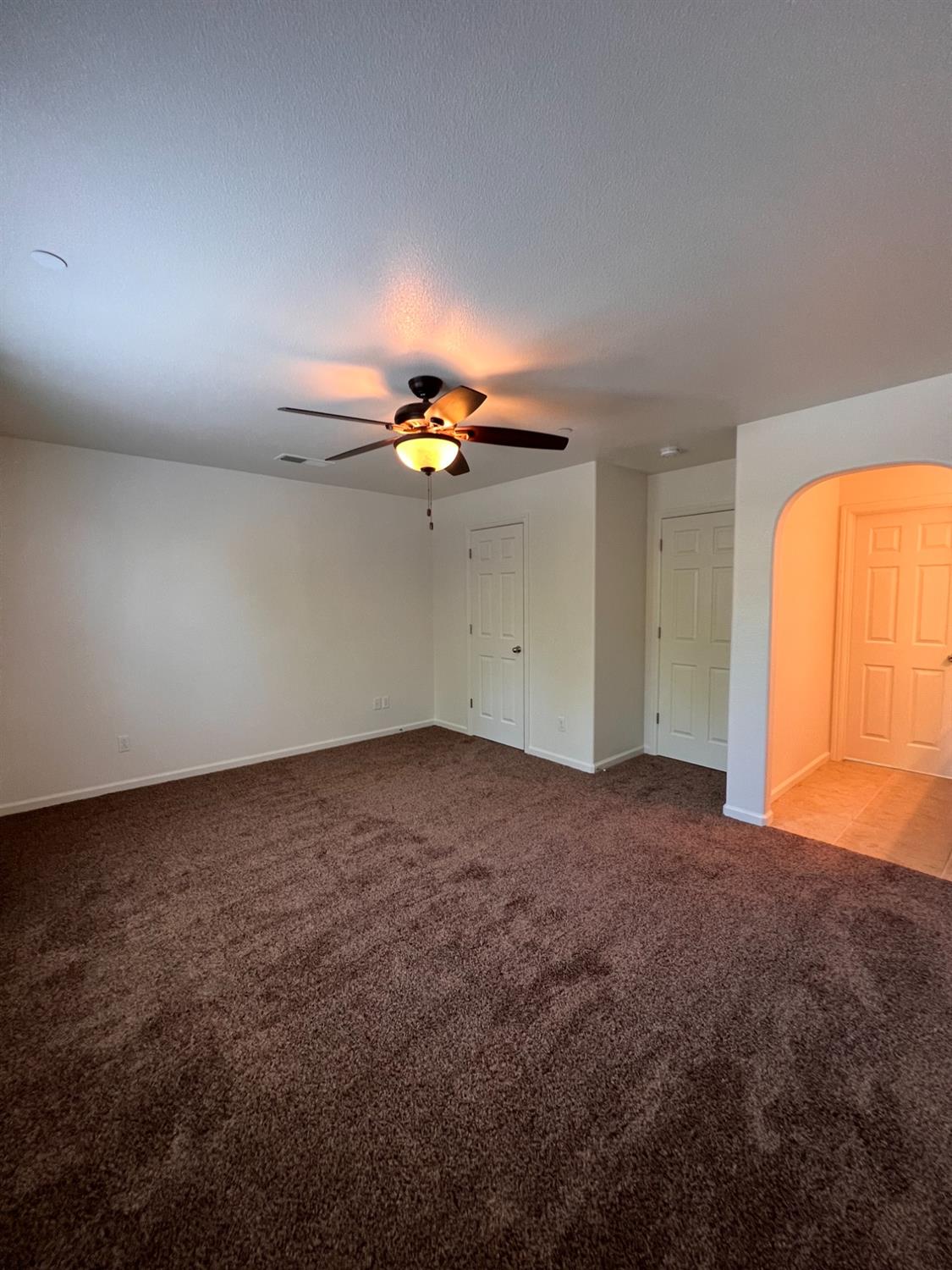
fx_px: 477
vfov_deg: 106.2
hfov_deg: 89.9
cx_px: 476
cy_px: 635
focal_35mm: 13
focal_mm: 1.57
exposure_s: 1/60
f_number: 1.8
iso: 200
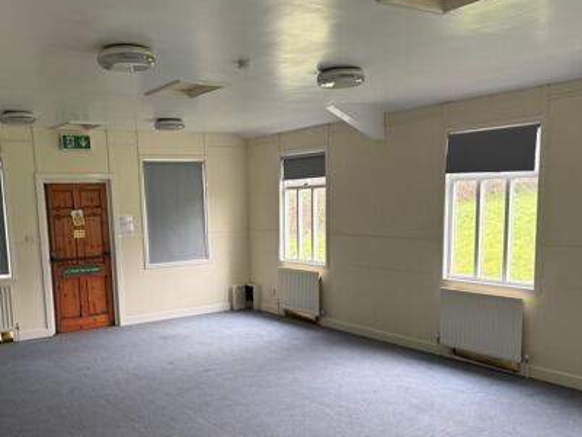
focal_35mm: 36
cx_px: 226
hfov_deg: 50.9
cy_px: 287
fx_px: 605
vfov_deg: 39.2
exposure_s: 1/65
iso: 200
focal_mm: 6.76
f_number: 1.78
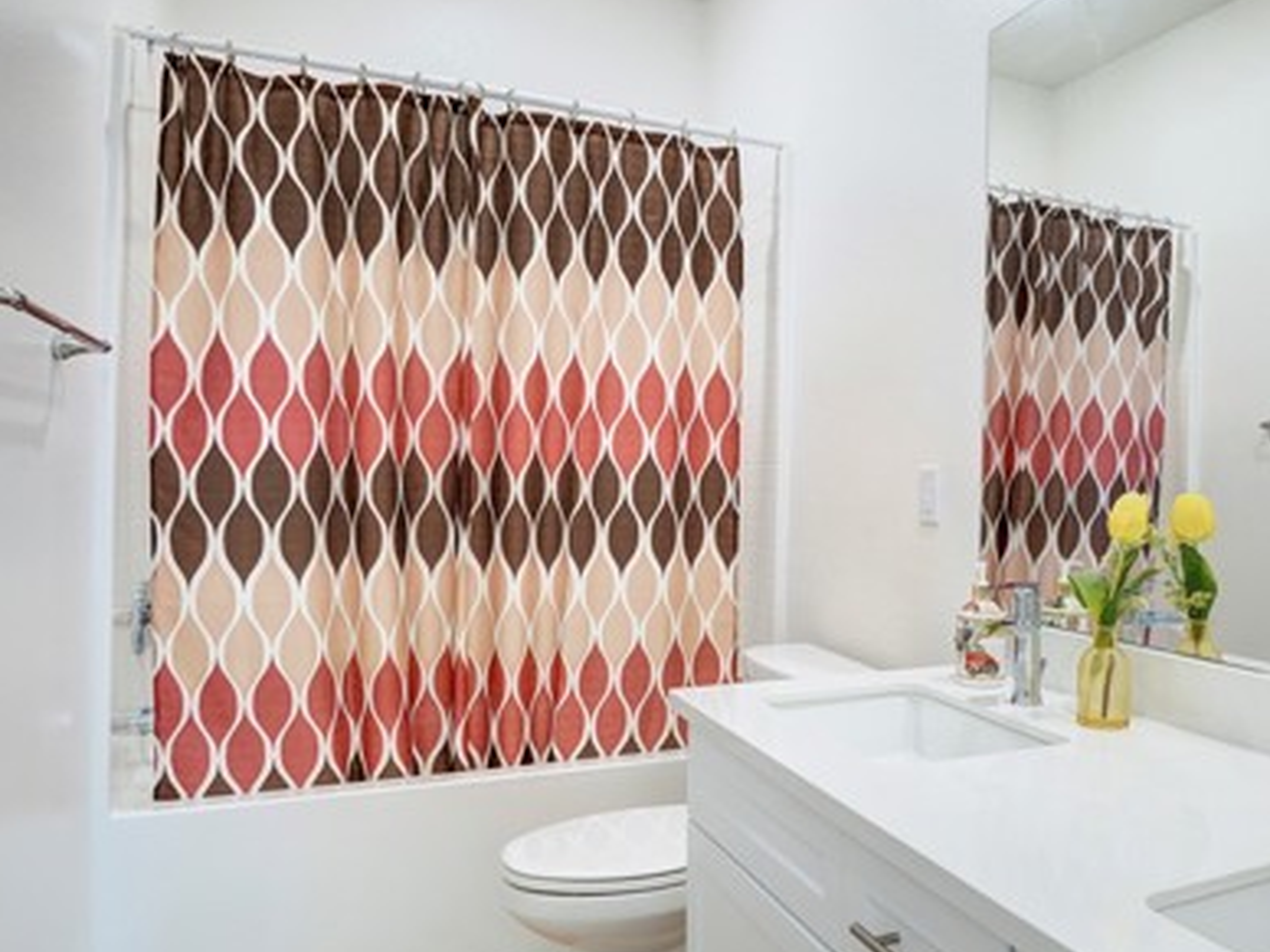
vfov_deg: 51.4
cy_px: 466
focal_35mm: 27
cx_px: 861
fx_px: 991
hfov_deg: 63.4
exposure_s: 1/15
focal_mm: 11.5
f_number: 8
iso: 400
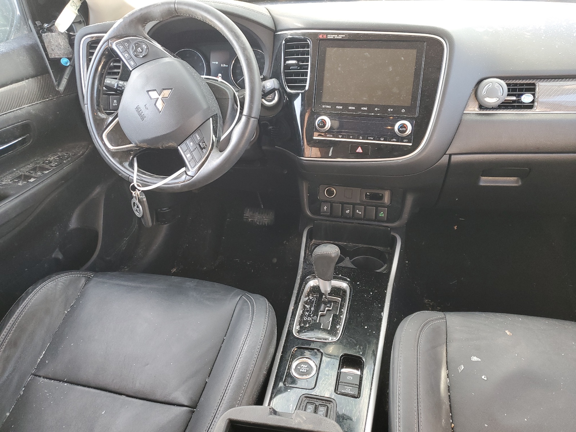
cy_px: 216
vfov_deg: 53.1
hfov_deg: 67.3
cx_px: 288
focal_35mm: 26
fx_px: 433
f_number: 1.5
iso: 82
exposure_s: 1/60.2
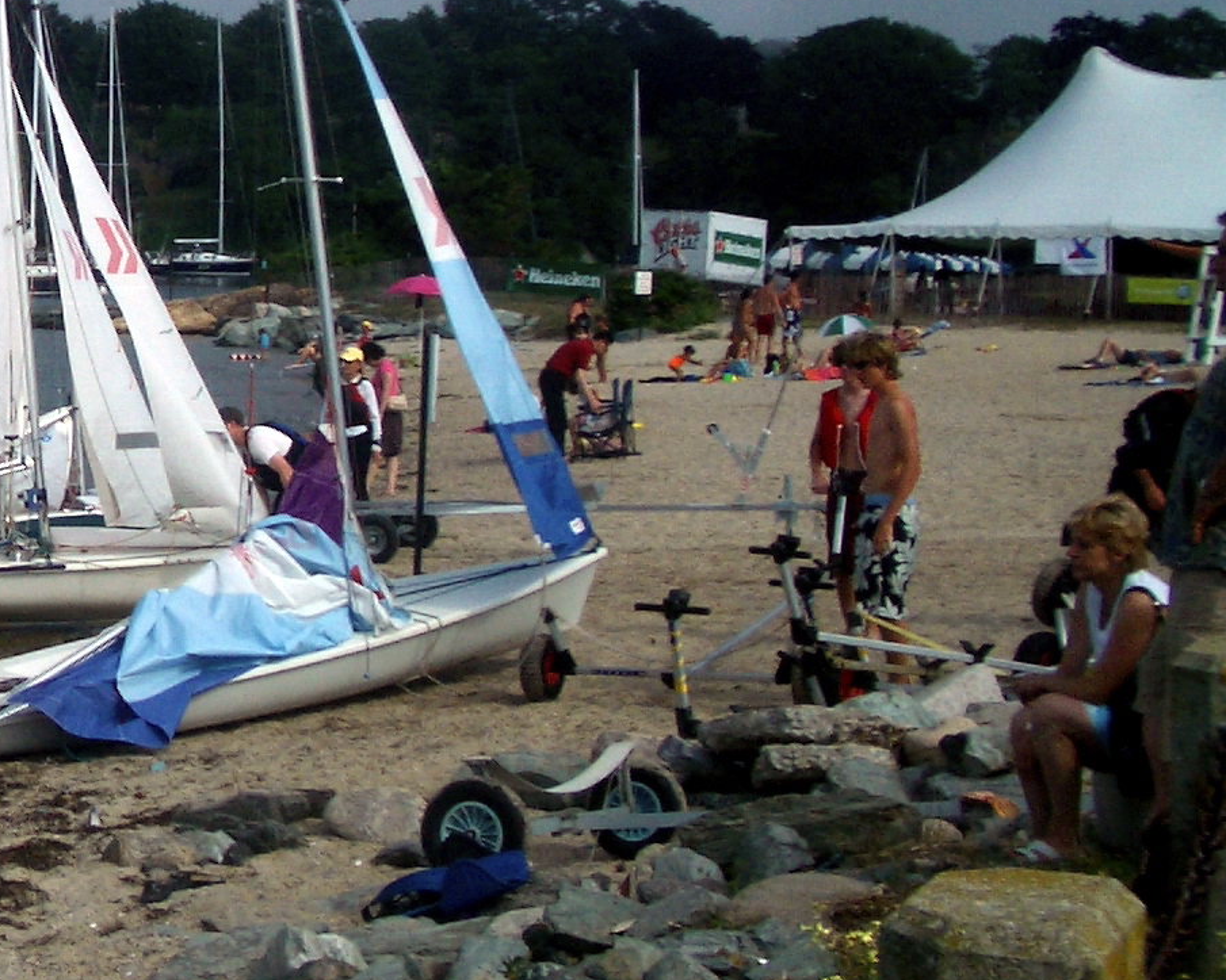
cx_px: -183
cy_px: 153
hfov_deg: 20.7
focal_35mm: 87
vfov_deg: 17.5
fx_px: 3157
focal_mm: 5.8
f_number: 4.3
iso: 50
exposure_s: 1/1250
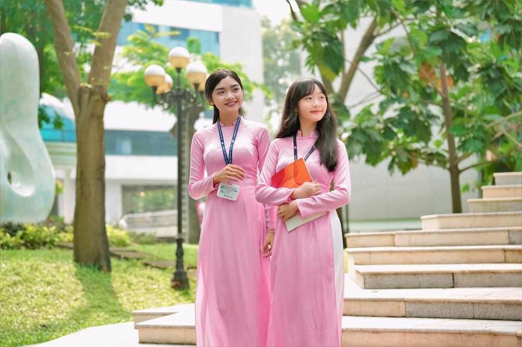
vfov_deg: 19.4
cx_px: 261
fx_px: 1015
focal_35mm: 70
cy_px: 174
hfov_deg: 28.9
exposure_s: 1/400
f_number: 2.8
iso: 400
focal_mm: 70
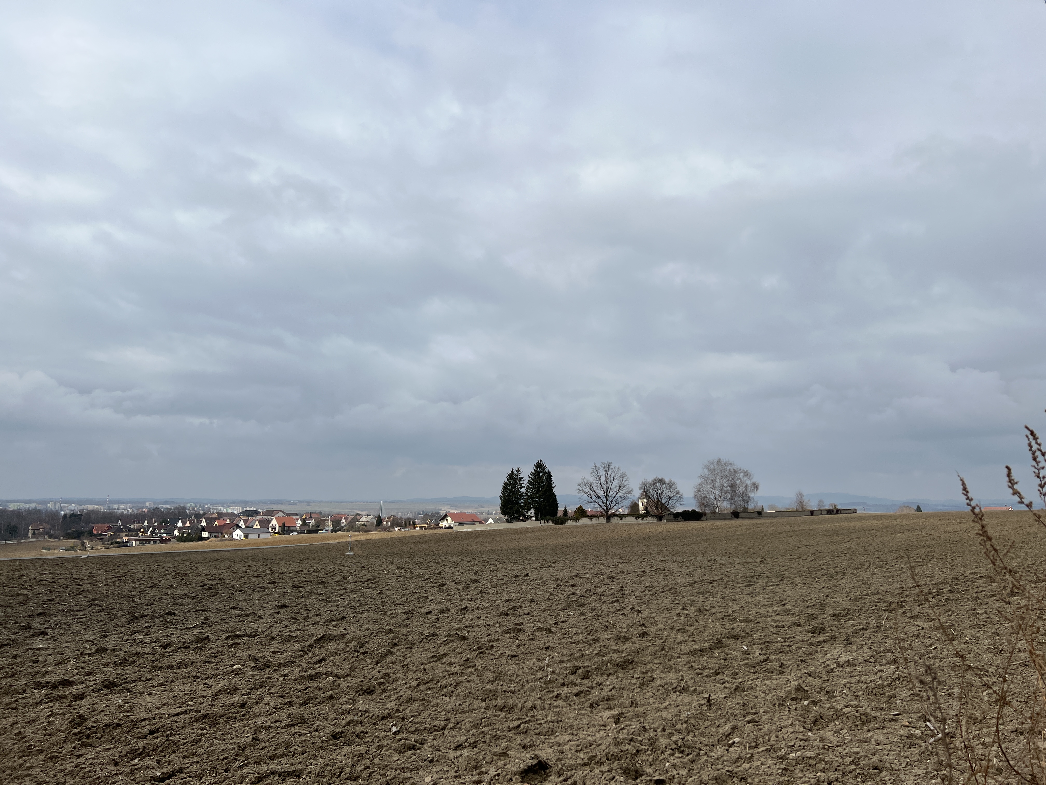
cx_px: 523
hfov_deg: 67.3
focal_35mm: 26
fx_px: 786
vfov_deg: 53.1
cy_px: 392
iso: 50
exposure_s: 1/8000
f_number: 1.5
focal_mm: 5.7
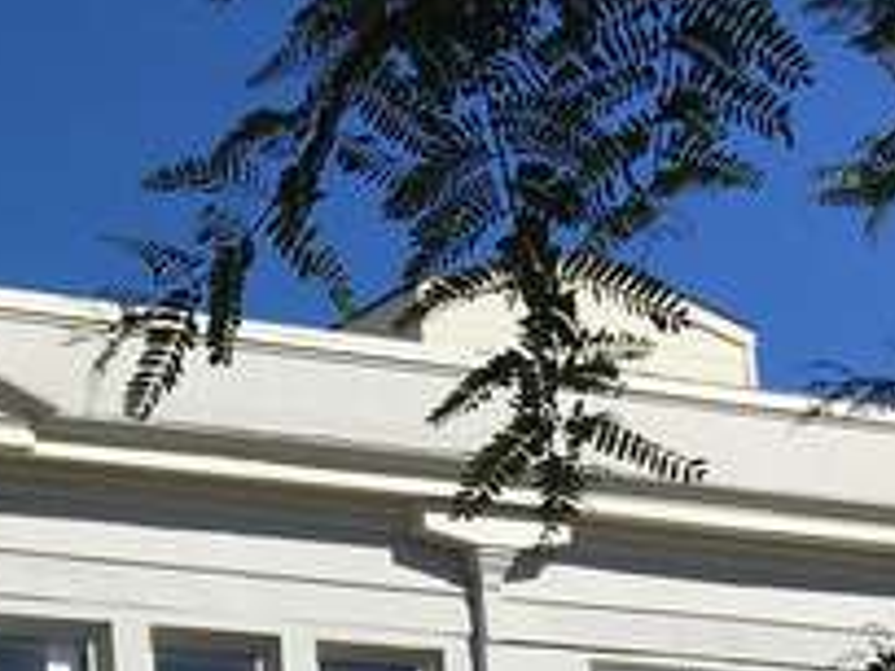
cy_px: 960
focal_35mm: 114
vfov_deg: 12.4
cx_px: -351
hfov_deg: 16.1
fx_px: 2947
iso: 25
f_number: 2.2
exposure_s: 1/3205
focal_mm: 4.15
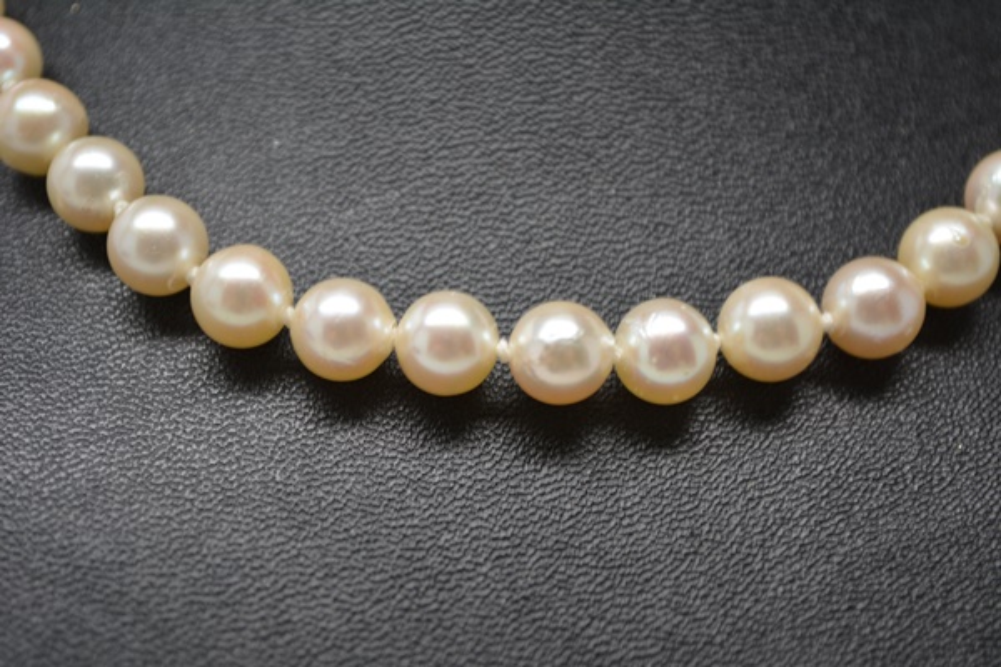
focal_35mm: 72
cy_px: 334
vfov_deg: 18.9
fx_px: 2002
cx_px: 500
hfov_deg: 28.1
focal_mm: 48
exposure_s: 1/15
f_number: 5.6
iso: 200
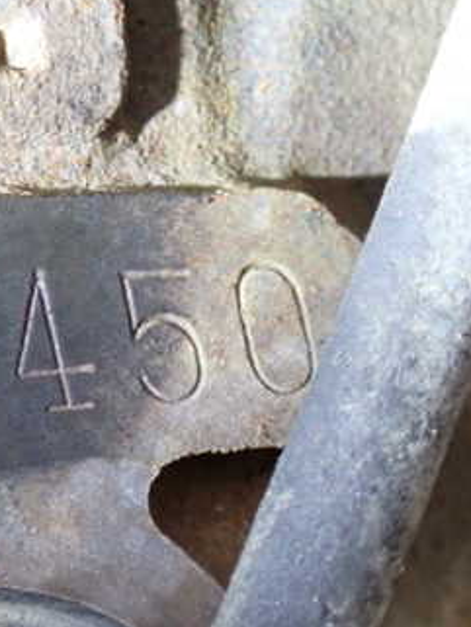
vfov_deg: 10.6
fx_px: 3390
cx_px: -63
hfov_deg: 7.9
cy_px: 354
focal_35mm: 187
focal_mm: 18
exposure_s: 1/30
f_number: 4.9
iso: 800
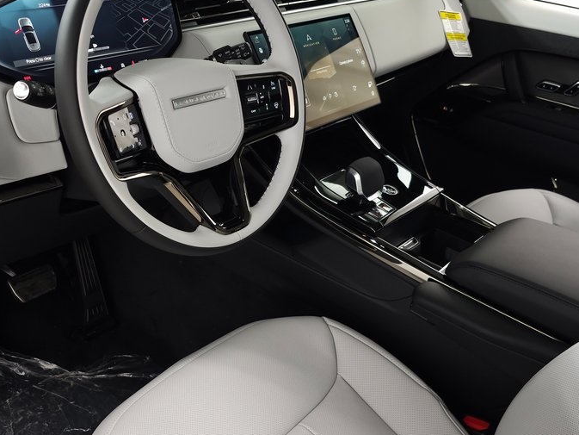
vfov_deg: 40.6
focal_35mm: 35
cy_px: 254
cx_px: 226
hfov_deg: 52.2
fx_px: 586
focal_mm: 6.3
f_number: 1.7
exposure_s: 1/60
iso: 160
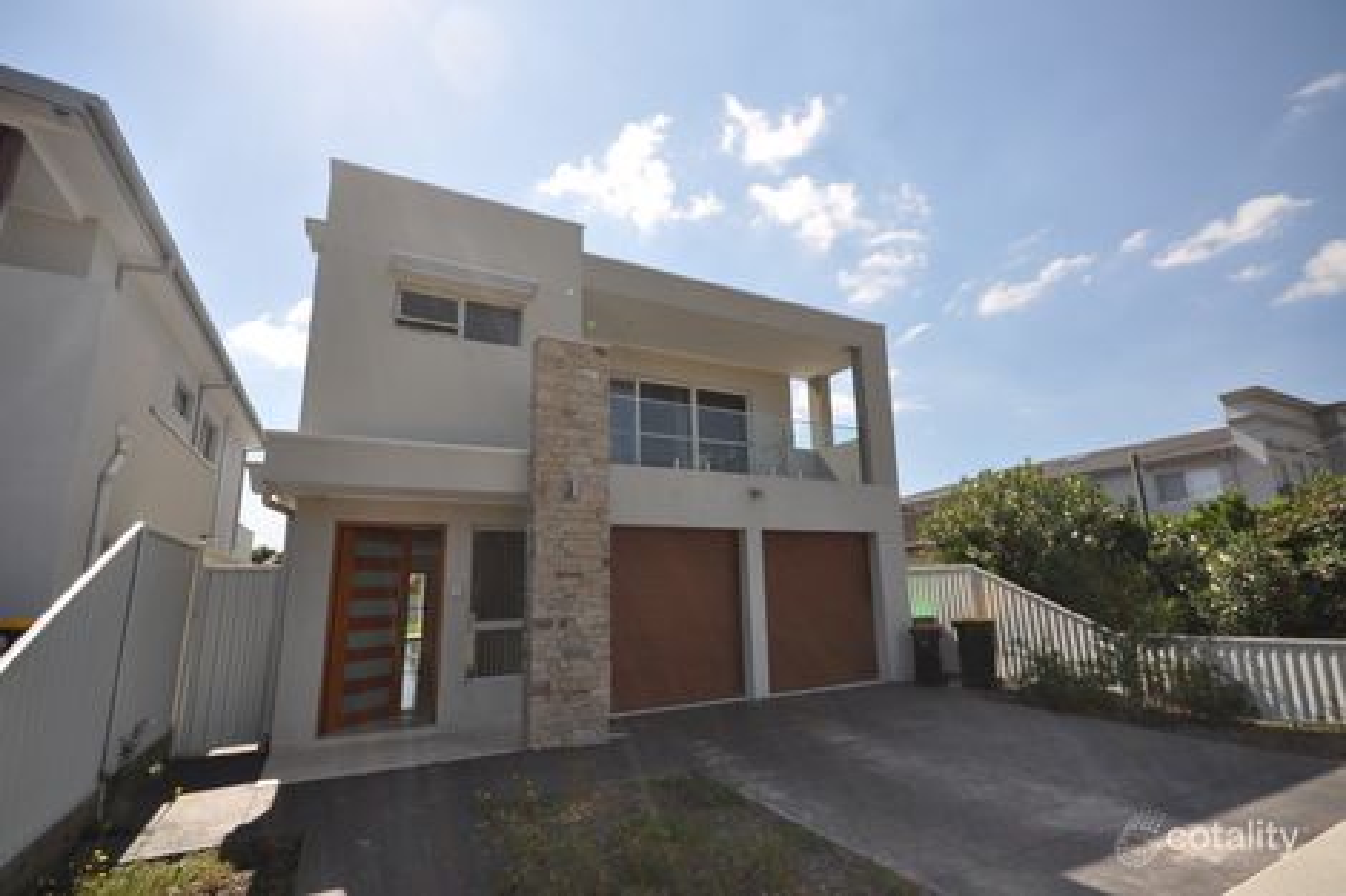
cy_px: 448
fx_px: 617
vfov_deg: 72.0
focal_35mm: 16
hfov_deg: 95.0
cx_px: 673
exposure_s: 1/2000
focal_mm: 11
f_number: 6.3
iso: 640
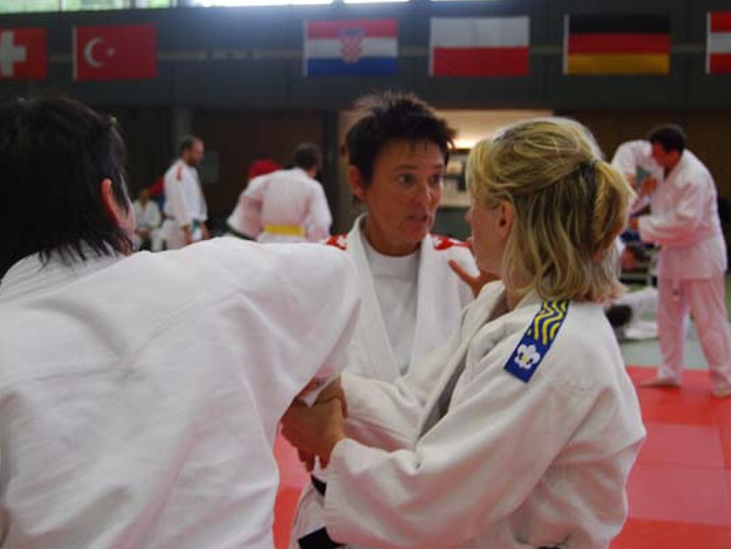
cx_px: 354
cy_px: 274
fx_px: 1098
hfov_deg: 36.8
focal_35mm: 52
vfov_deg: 28.0
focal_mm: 32
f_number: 4.5
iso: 220
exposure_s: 1/30
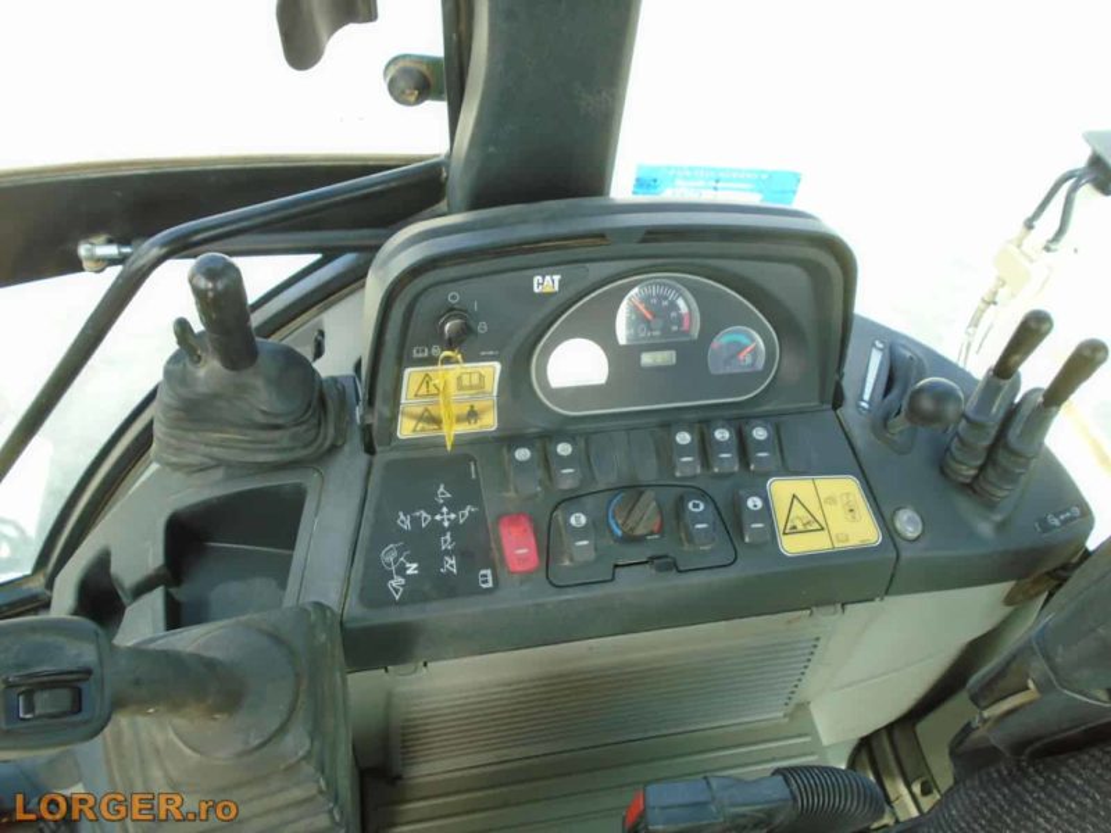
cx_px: 556
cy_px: 416
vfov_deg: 53.1
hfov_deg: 67.3
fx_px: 834
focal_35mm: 26
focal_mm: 4.6
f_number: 3.2
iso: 100
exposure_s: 1/125
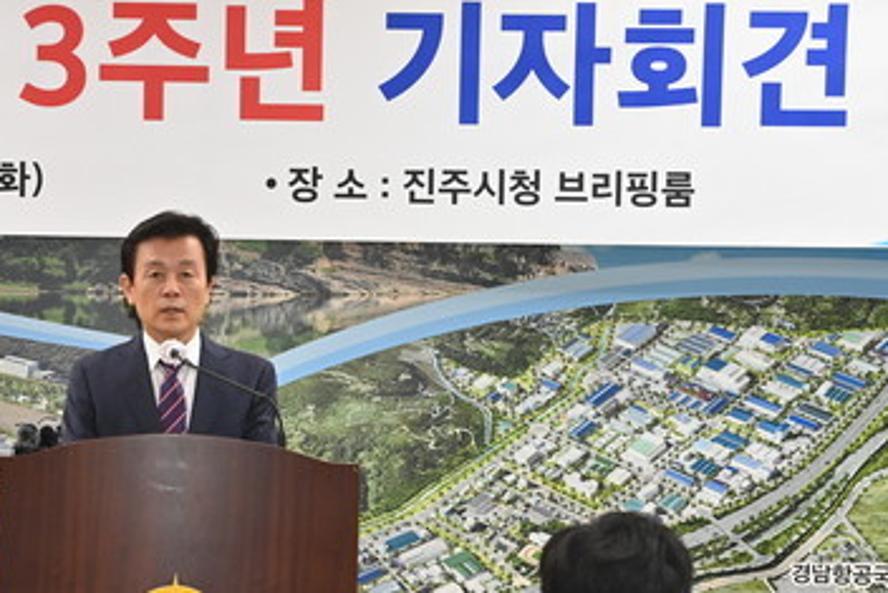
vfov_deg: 8.2
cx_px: 166
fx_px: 4121
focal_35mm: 167
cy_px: 437
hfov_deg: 12.2
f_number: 9
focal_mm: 98
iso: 4000
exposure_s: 1/250
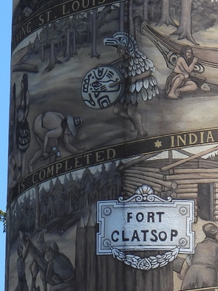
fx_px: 8196
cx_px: 149
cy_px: 382
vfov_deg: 2.0
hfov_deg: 1.5
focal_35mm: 975
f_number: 5
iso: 100
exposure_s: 1/400
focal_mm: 53.5
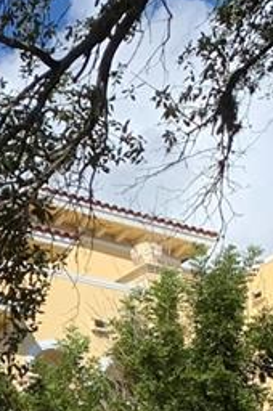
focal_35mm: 127
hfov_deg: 10.1
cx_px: -225
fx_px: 1448
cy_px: 764
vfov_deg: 14.1
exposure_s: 1/2114
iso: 25
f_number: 1.8
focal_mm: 4.25
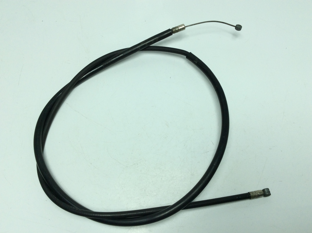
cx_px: 156
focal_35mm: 32
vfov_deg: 44.1
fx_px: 288
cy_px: 116
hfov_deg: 56.9
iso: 32
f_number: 2.4
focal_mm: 3.3
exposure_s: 1/596
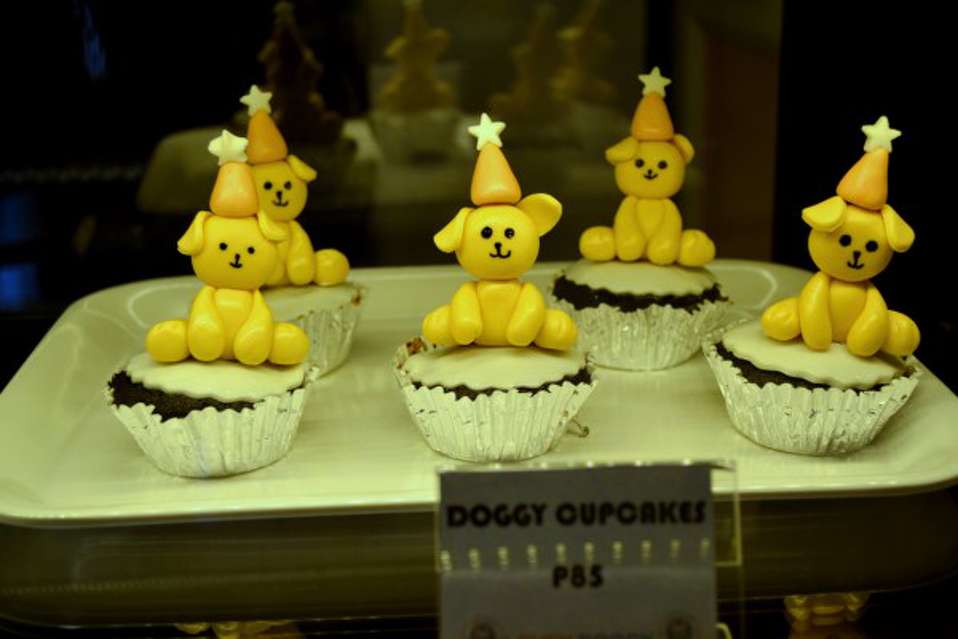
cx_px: 479
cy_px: 320
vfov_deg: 25.8
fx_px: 1397
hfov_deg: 37.9
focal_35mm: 52
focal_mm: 35
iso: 320
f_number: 5.6
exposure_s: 1/125
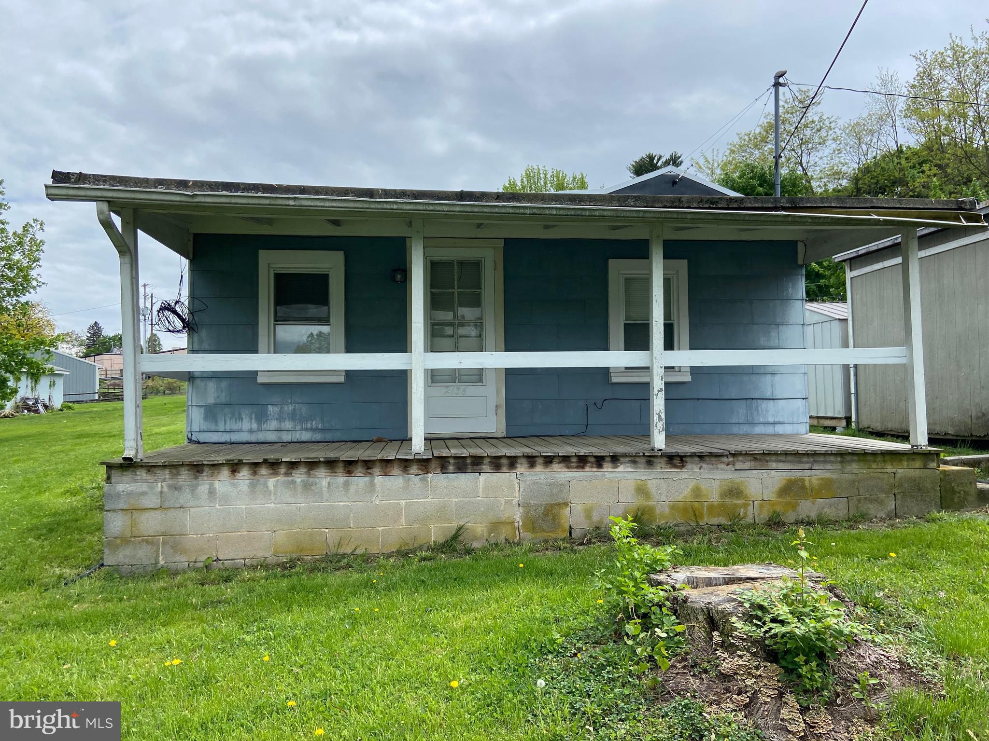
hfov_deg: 67.3
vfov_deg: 53.1
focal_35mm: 26
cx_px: 494
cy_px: 370
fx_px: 743
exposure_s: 1/2513
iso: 32
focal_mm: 4.25
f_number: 1.8
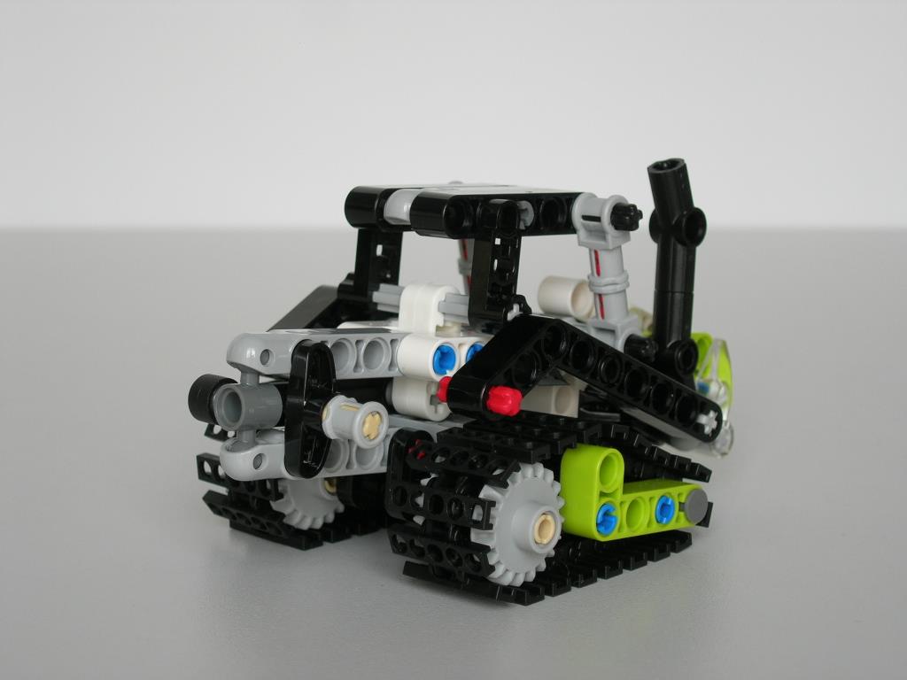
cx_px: 454
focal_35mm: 82
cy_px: 340
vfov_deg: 18.0
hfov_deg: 23.8
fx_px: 2149
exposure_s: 1/29.5
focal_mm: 17
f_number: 4
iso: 64
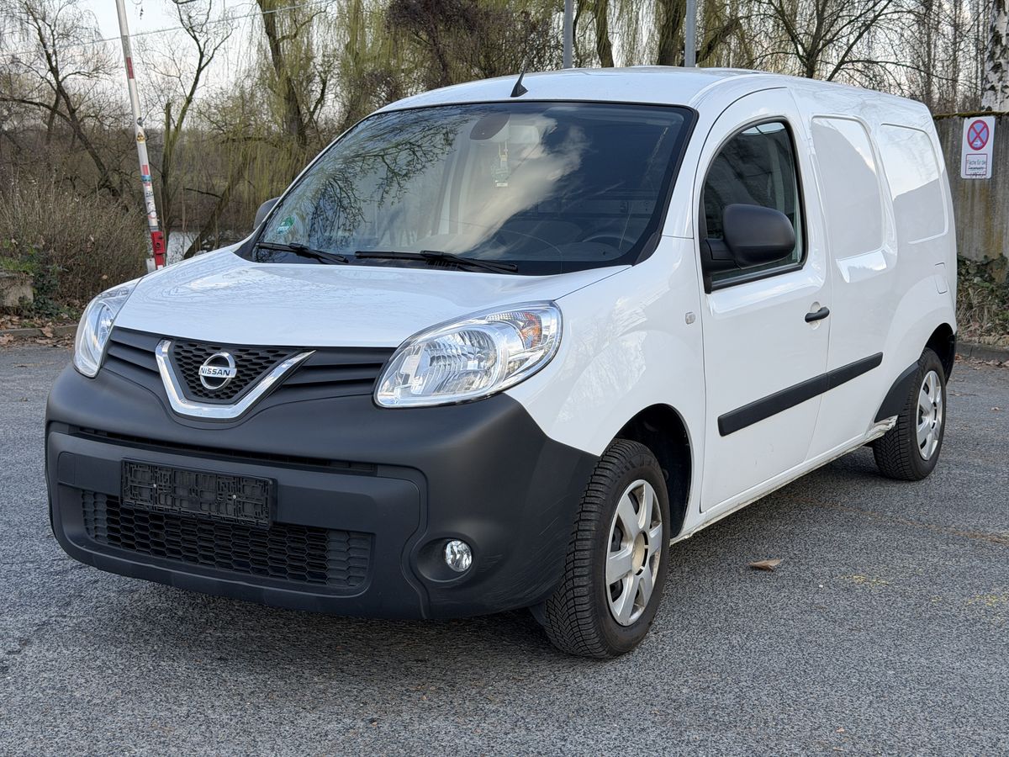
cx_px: 504
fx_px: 1399
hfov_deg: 39.7
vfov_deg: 30.3
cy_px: 378
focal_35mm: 48
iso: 64
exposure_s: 1/939
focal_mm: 6.76
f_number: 1.78
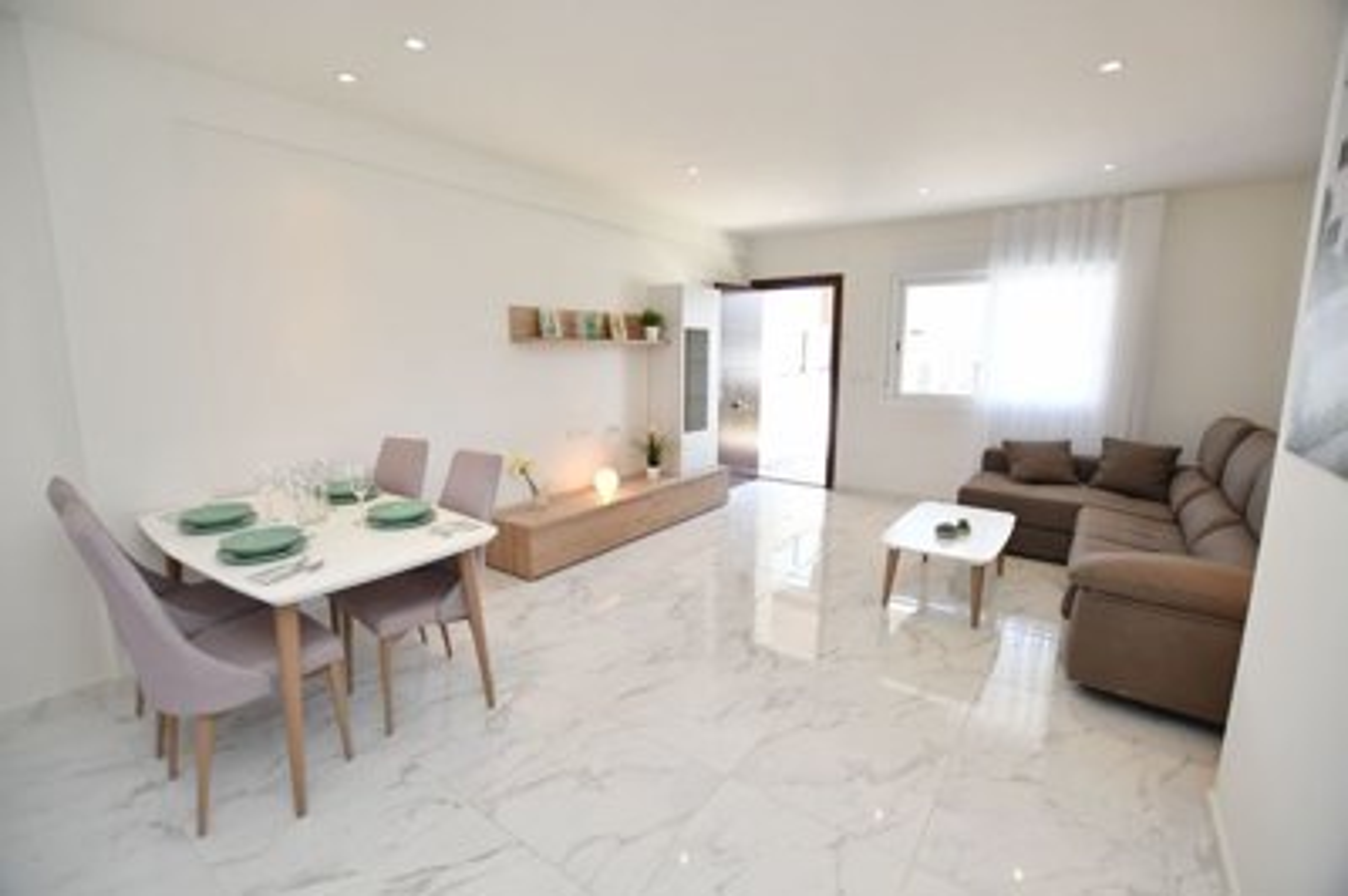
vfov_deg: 77.2
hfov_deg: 100.4
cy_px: 448
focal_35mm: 15
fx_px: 561
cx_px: 674
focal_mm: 10
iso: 200
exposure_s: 1/100
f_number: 3.5
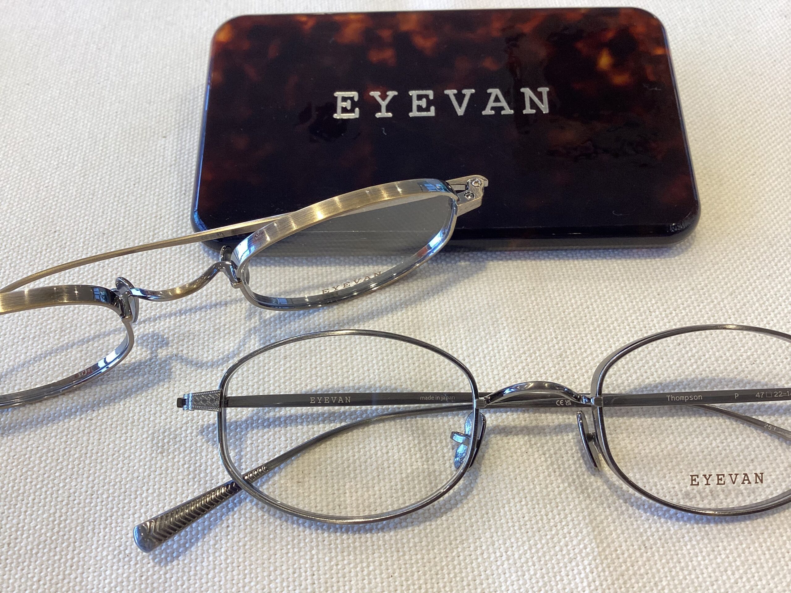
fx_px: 708
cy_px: 296
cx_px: 396
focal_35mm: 31
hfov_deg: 58.4
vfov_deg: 45.4
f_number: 2.4
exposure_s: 1/100
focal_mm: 3.3
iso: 40
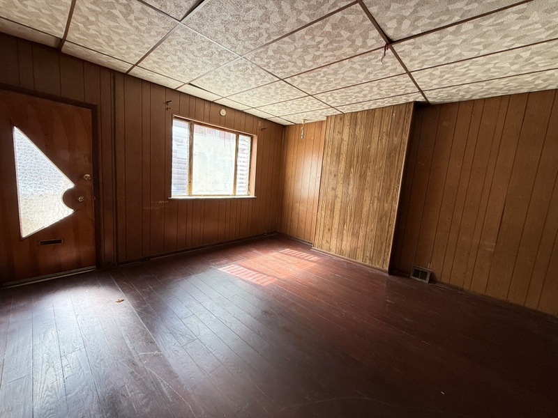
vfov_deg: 85.7
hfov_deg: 102.1
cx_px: 279
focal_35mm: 14
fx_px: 226
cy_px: 209
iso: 100
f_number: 2.2
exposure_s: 1/99
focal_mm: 2.22
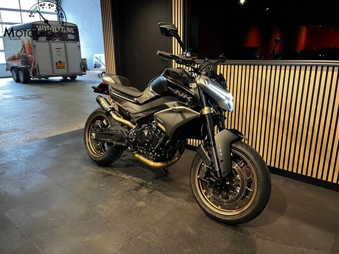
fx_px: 255
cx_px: 170
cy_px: 127
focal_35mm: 26
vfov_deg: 53.1
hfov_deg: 67.3
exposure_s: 1/50
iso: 160
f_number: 1.6
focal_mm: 5.1
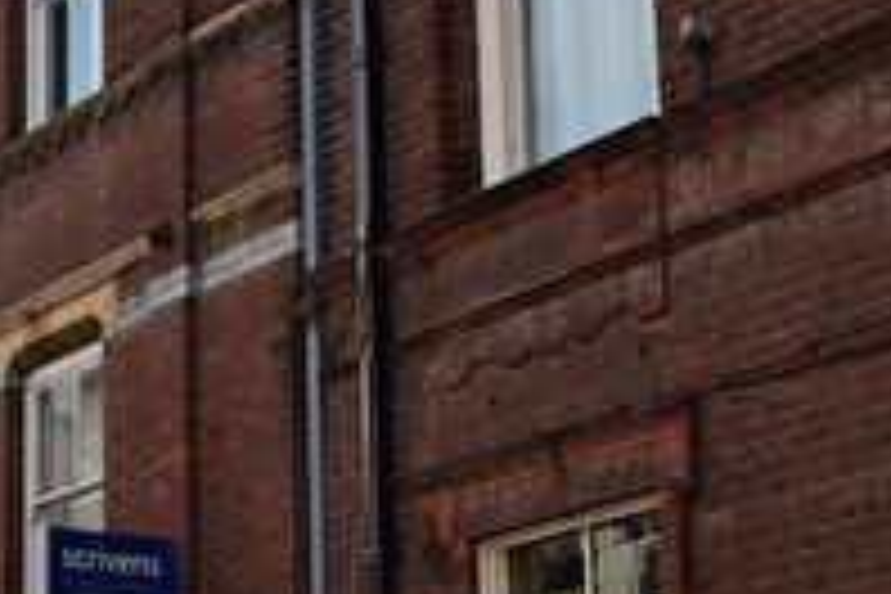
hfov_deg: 18.9
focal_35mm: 106
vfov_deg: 12.9
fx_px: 2623
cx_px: 54
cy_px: 484
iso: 400
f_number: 11
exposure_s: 1/400
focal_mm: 20
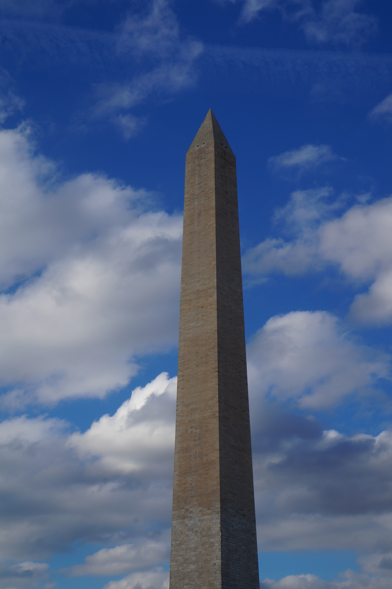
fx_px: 956
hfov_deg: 23.2
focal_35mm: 58
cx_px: 196
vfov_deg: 34.2
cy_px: 294
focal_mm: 39
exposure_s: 1/160
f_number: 16
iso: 100
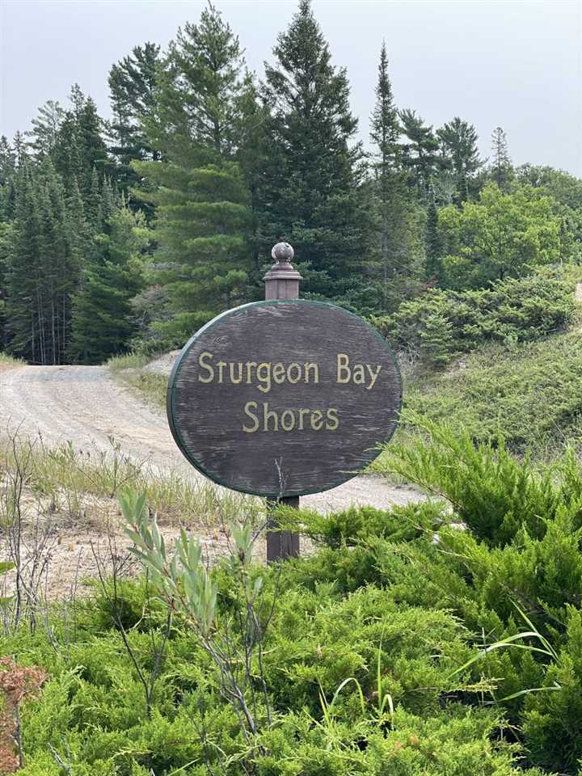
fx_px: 1166
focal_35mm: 52
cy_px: 388
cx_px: 291
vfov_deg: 36.8
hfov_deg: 28.0
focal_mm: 6
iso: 25
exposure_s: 1/489
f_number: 2
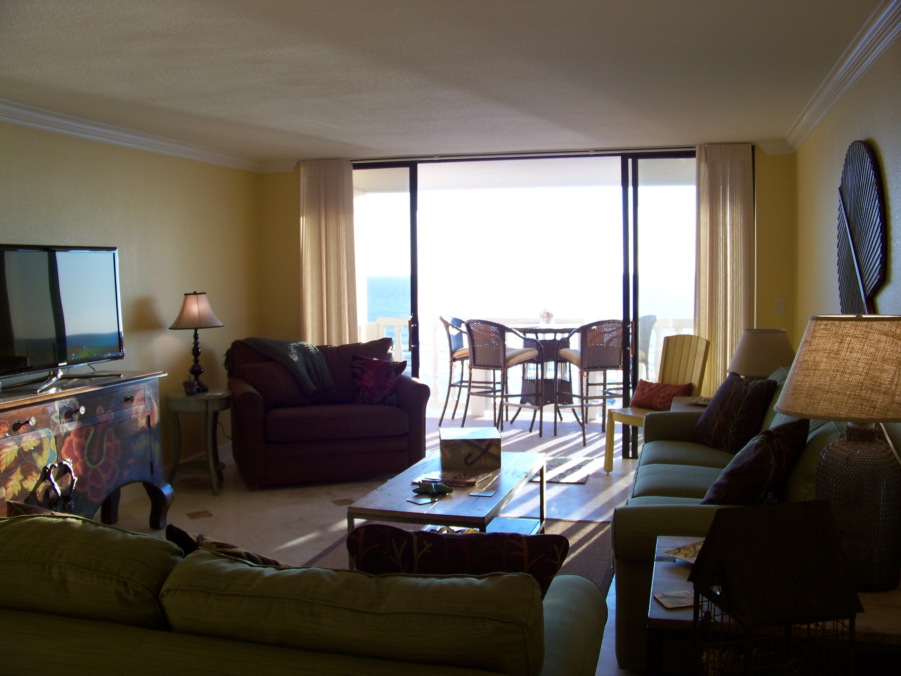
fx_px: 859
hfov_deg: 55.4
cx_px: 450
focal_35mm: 33
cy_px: 338
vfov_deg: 42.9
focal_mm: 5.85
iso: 64
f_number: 2.8
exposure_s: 1/100
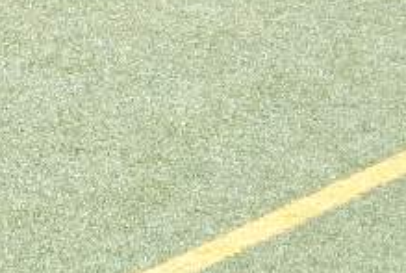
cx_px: -806
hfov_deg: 3.8
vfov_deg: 2.6
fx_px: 6012
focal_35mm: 532
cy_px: -522
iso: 100
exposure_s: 1/160
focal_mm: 30
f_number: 5.6
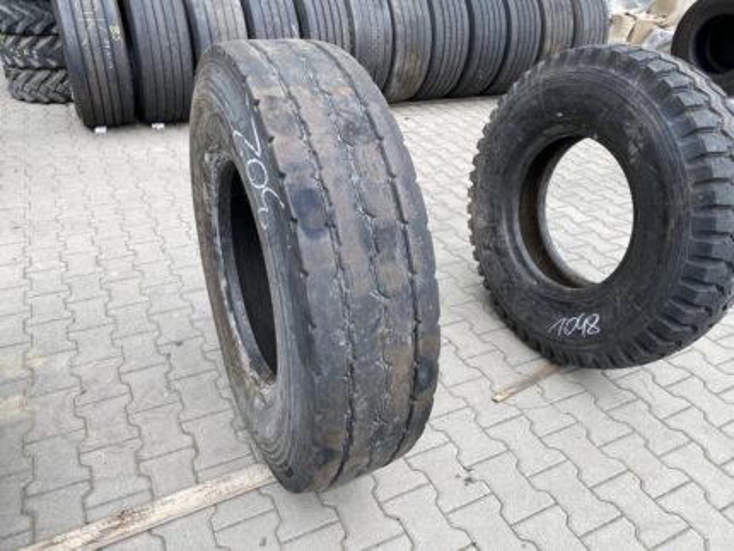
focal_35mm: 26
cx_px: 367
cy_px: 276
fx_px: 552
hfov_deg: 67.3
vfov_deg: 53.1
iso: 32
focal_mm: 4.25
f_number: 1.8
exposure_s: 1/271
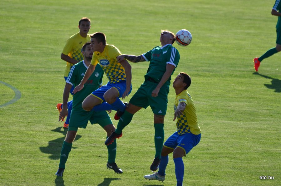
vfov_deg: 3.0
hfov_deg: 4.6
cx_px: 140
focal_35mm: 450
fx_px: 3505
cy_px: 93
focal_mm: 300
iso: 400
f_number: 5.6
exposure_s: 1/1250
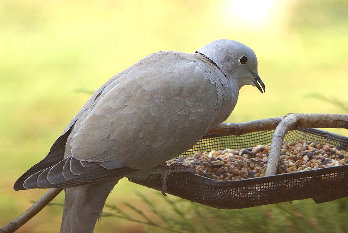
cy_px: 116
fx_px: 4356
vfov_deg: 3.1
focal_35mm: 450
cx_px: 174
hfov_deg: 4.6
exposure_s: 1/640
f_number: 6.3
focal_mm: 300
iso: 1600
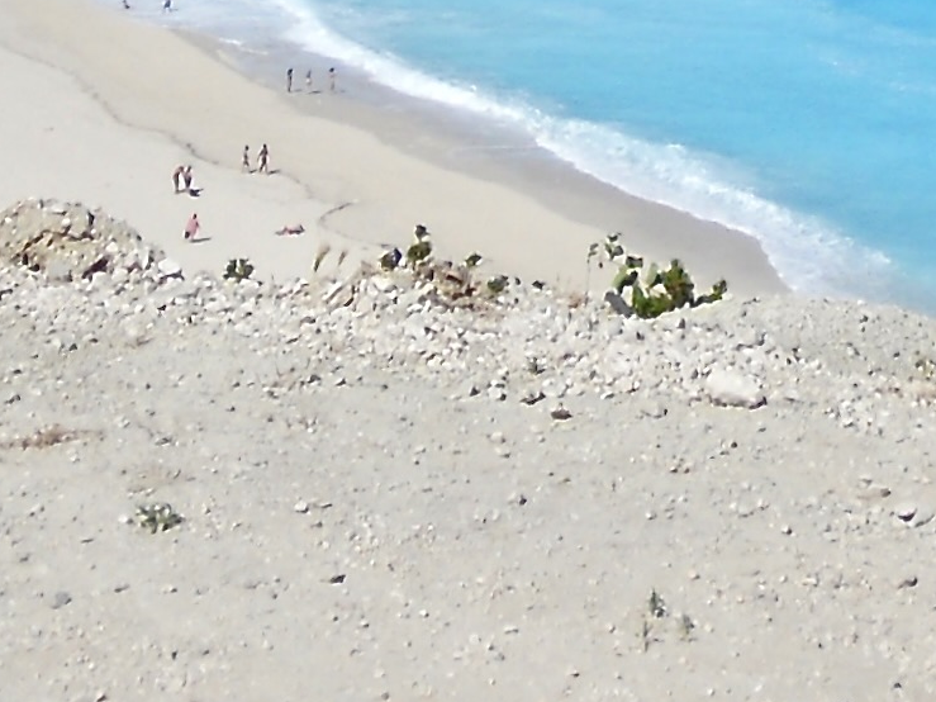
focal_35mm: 141
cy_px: -968
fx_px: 3812
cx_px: 778
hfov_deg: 13.9
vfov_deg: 9.4
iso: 80
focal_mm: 4.9
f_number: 3.2
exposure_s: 1/1500
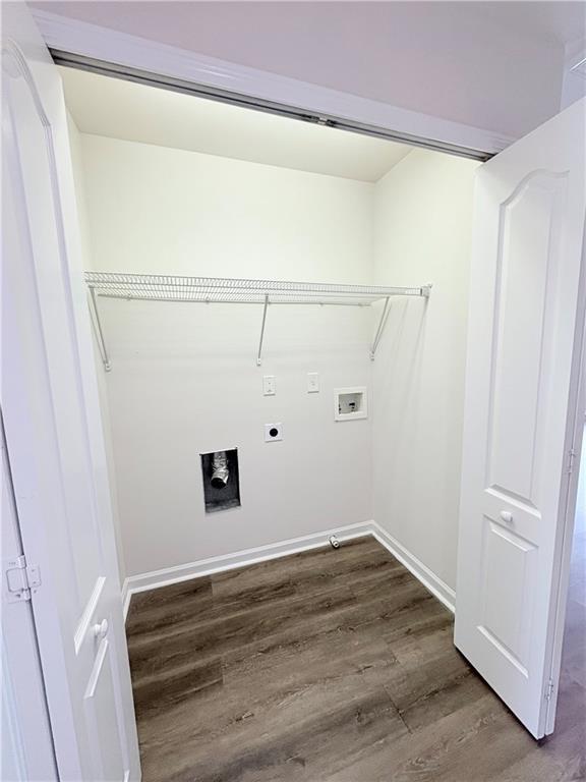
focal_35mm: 14
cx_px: 293
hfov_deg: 85.7
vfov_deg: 102.1
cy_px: 391
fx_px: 316
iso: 125
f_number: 2.2
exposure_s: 1/120
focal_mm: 2.22
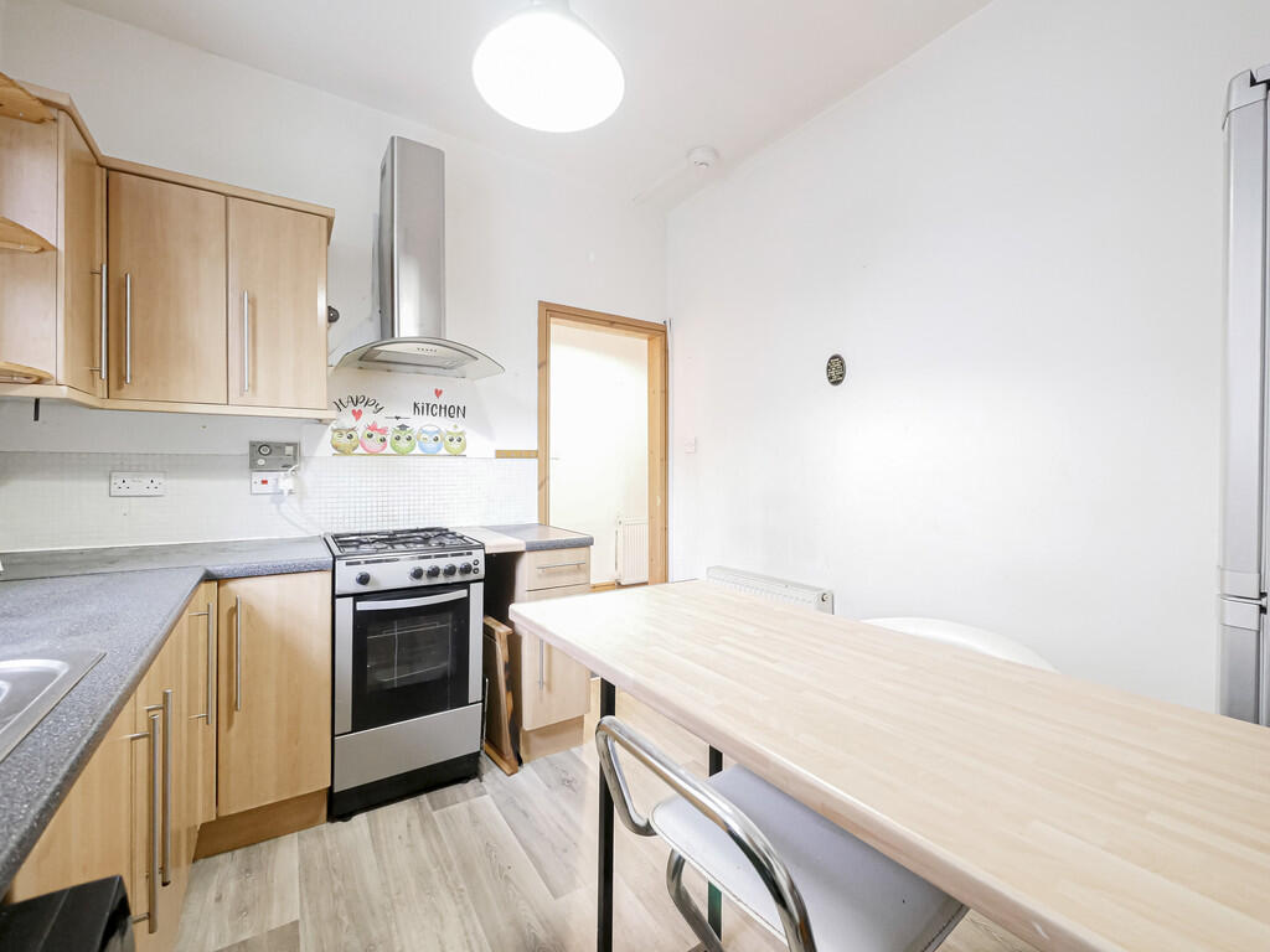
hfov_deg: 102.1
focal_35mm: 14
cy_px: 476
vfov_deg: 85.7
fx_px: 514
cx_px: 635
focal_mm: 7
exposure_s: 1/25
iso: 3200
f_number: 4
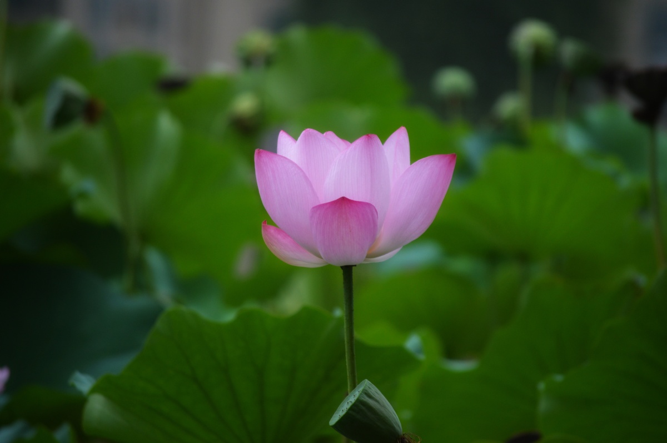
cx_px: 334
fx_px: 4998
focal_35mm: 270
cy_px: 222
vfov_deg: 5.1
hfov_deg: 7.6
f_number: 5.6
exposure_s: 1/500
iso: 560
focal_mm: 180
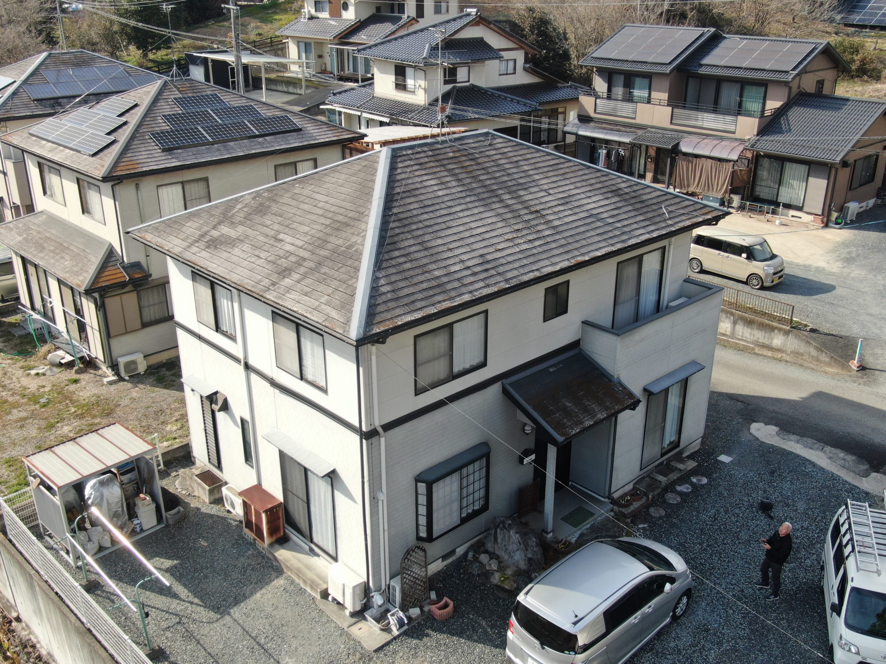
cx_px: 443
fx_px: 896
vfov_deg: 40.7
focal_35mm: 35
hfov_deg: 52.6
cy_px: 332
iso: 110
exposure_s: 1/400
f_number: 3.3
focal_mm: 5.94
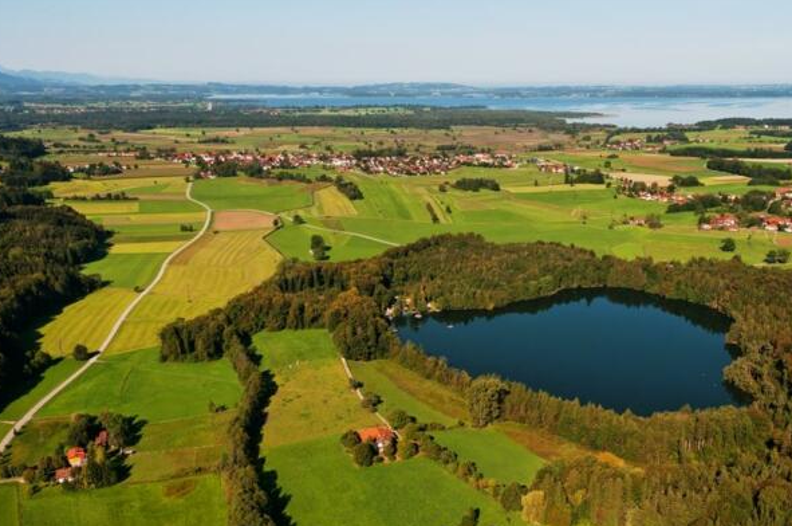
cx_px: 424
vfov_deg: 35.8
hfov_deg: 51.9
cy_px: 268
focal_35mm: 37
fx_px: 813
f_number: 8
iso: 200
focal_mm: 22
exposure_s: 1/640
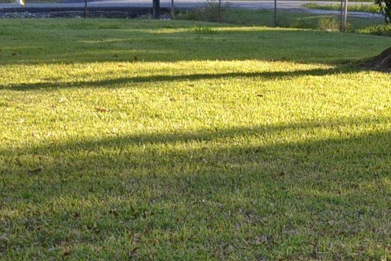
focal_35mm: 103
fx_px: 1119
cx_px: 513
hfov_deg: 18.4
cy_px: 149
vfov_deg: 13.3
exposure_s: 1/200
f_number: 4
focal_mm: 18
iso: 100
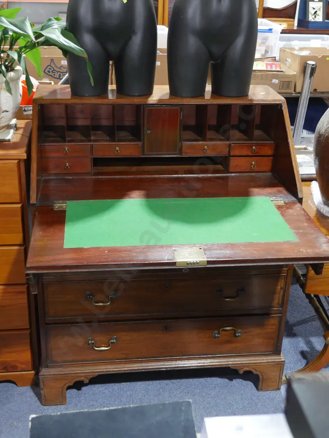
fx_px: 557
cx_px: 164
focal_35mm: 44
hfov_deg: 32.9
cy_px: 219
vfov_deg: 42.9
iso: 2000
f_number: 4.7
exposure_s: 1/60
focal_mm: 22
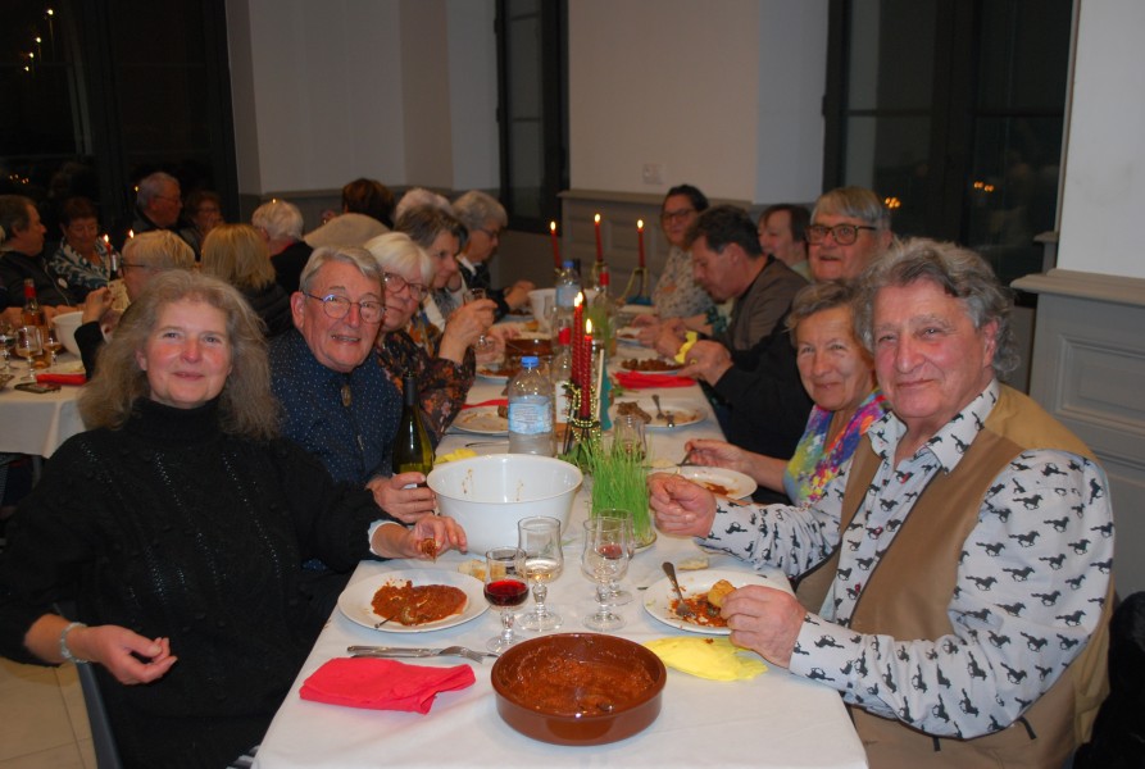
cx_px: 572
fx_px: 1052
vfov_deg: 40.2
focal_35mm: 33
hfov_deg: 57.1
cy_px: 384
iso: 400
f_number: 4
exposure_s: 1/60
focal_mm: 22
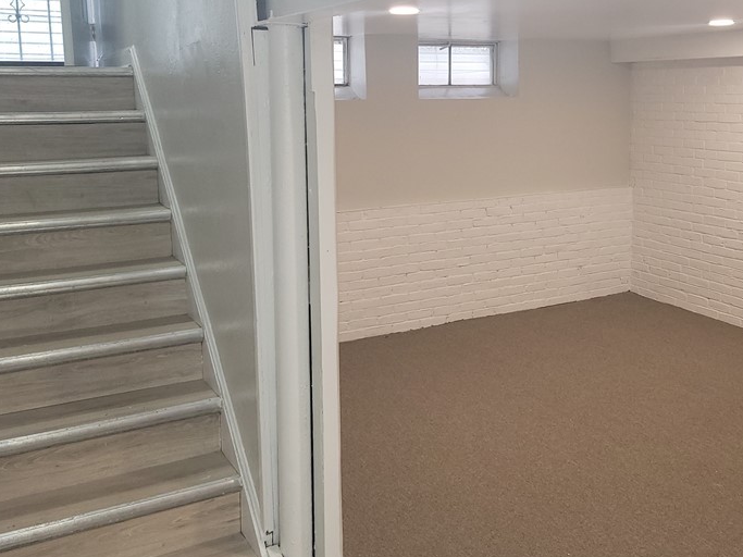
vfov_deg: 36.7
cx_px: 463
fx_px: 837
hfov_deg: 47.4
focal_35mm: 39
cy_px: 224
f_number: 1.8
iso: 100
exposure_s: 1/60
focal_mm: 5.4
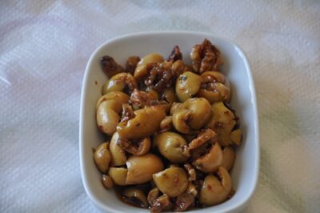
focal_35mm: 158
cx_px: 160
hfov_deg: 13.1
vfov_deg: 8.7
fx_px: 1399
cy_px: 106
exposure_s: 1/60
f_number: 5.6
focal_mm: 105
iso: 450
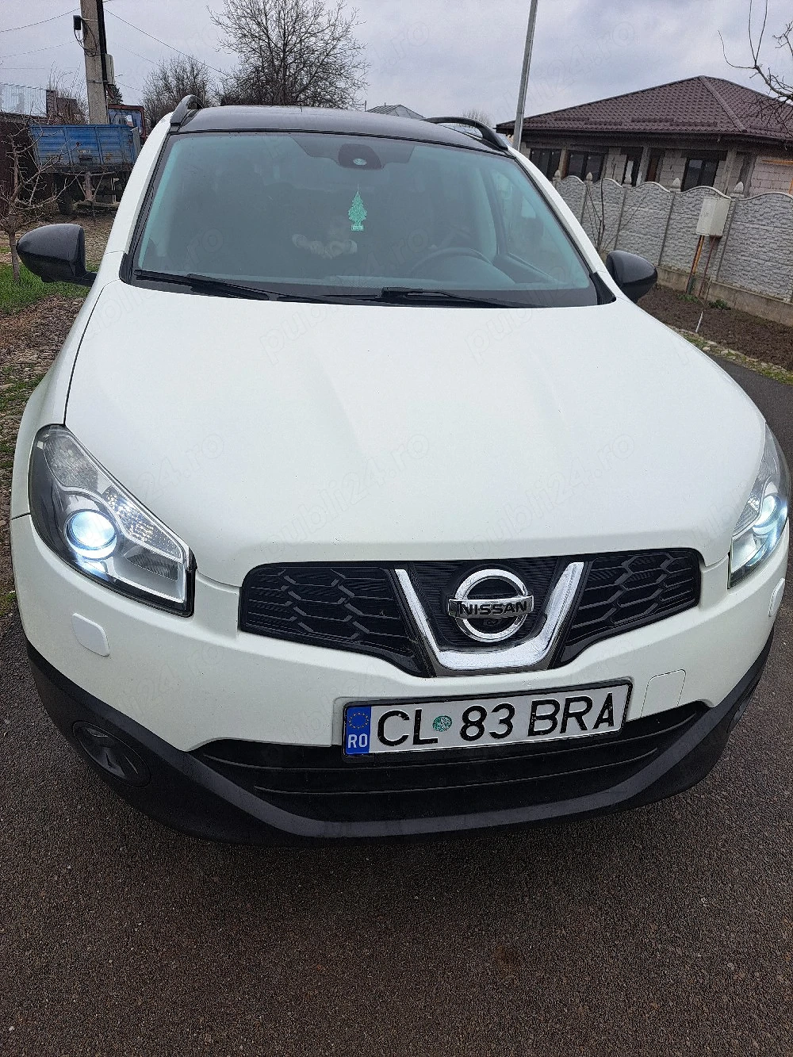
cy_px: 528
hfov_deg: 56.8
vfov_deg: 71.6
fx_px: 733
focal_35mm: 24
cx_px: 396
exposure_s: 1/500
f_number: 1.8
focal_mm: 5.23
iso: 50
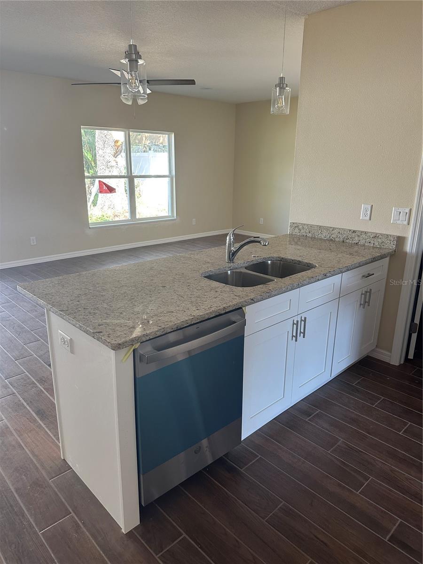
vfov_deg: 71.6
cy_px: 282
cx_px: 212
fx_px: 391
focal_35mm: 24
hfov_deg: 56.8
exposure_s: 1/121
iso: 200
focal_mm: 6.86
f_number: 1.78
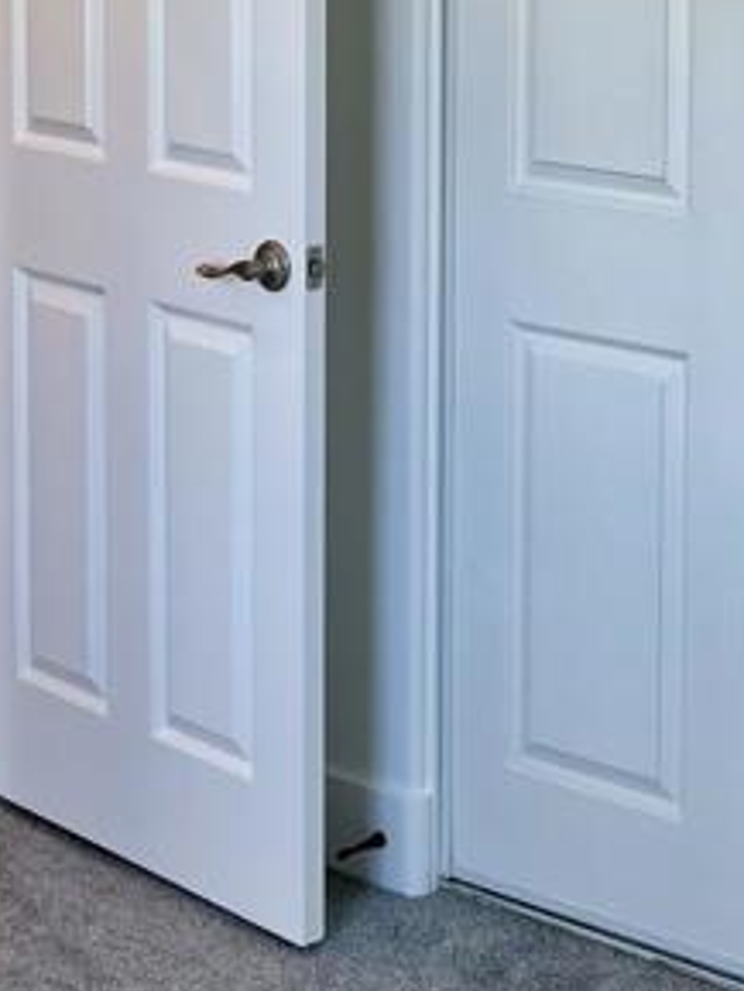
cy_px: -89
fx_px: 2635
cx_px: 669
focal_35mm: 92
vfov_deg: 20.4
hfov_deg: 15.9
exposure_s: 1/120
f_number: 1.6
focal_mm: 5.1
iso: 50
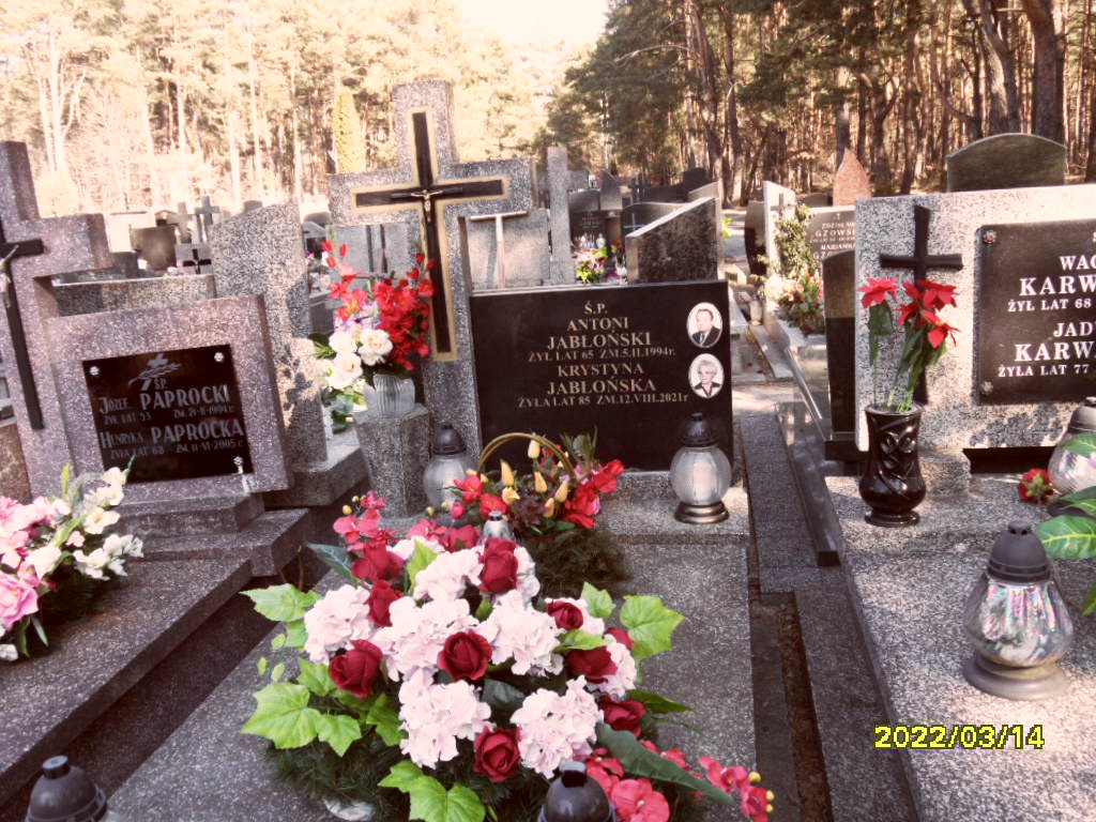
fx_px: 1013
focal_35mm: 32
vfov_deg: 44.2
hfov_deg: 56.8
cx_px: 548
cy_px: 411
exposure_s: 1/90
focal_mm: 5.3
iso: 80
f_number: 3.4
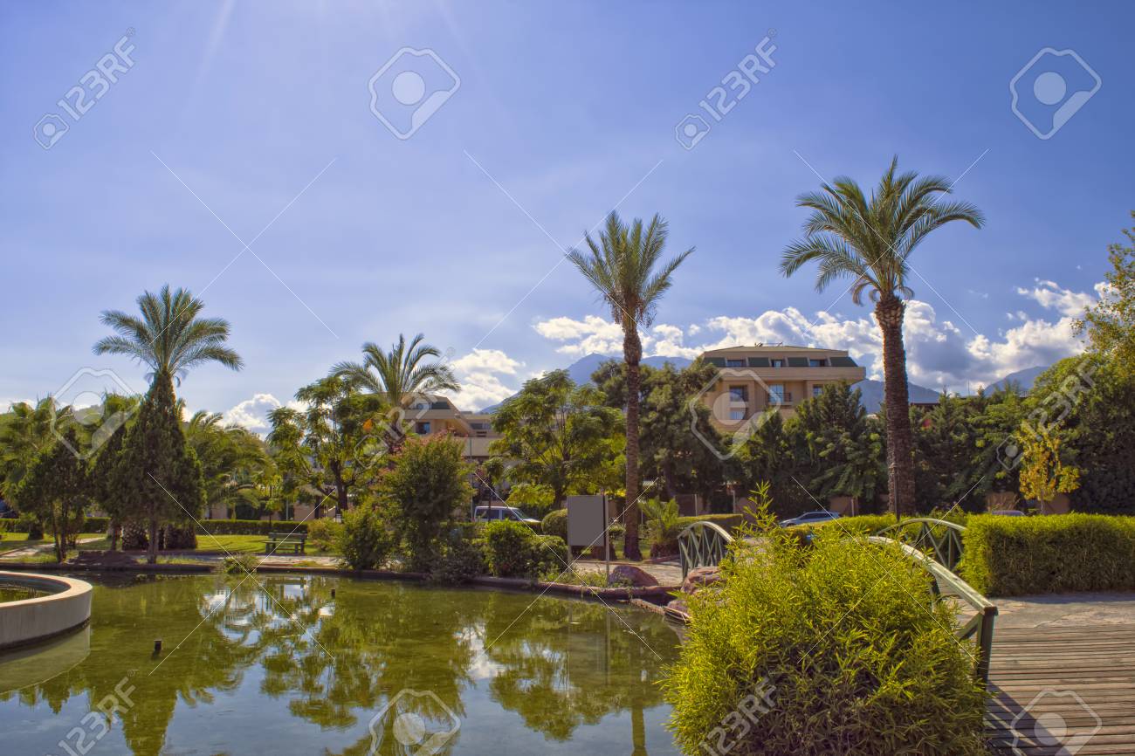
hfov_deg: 67.4
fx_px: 851
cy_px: 378
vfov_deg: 47.9
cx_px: 568
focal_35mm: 27
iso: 100
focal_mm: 18
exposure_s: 1/320
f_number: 11
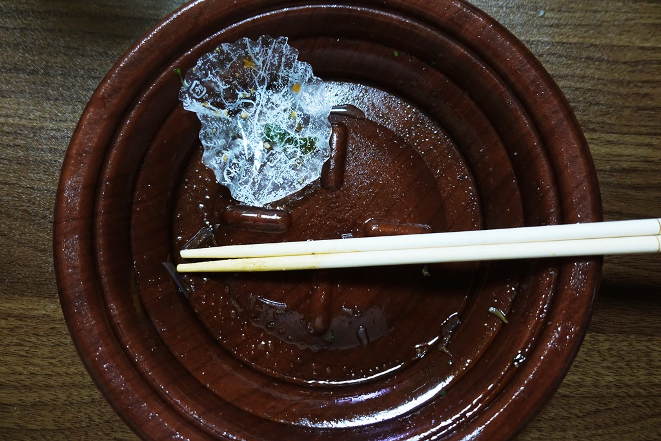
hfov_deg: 73.7
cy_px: 220
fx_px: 441
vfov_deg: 53.1
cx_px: 330
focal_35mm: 24
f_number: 1.8
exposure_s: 1/30
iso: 500
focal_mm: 8.8
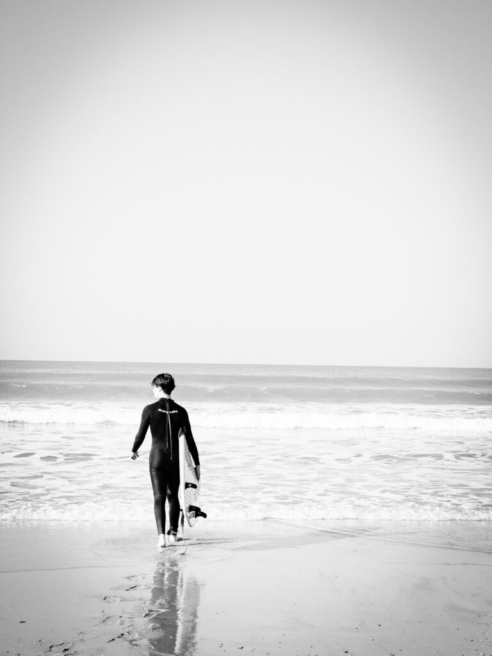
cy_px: 328
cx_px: 246
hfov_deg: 19.1
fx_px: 1459
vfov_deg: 25.3
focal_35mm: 77
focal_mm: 9
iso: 32
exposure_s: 1/1193
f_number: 2.8
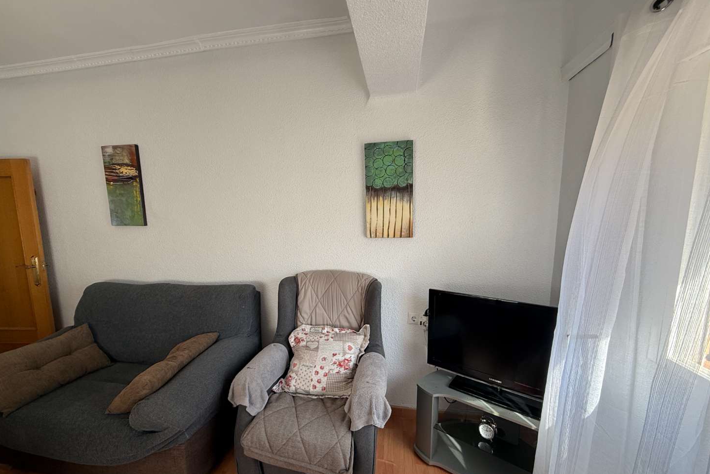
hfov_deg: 100.4
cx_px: 348
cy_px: 255
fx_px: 296
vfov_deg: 77.2
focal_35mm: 15
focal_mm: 2.22
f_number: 2.2
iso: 50
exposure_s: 1/99
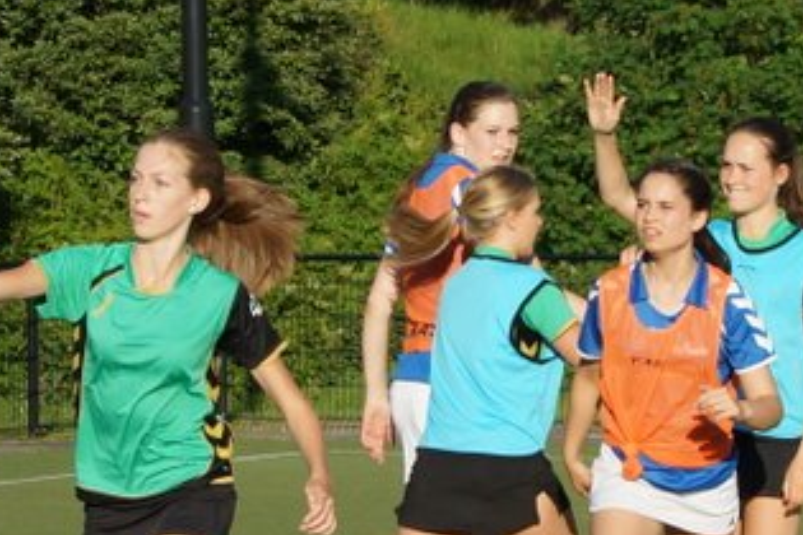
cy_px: 251
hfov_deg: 12.0
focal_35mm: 171
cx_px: 614
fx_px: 3806
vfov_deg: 8.0
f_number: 8
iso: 320
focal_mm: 35
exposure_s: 1/640
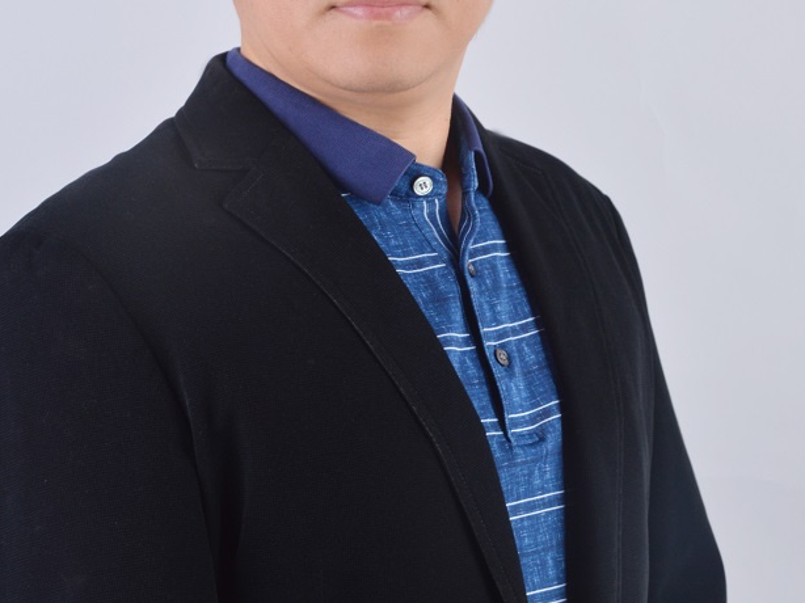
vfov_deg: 13.1
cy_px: 222
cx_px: 354
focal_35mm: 113
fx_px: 2627
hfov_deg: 17.4
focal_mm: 40
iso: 100
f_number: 11
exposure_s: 1/125
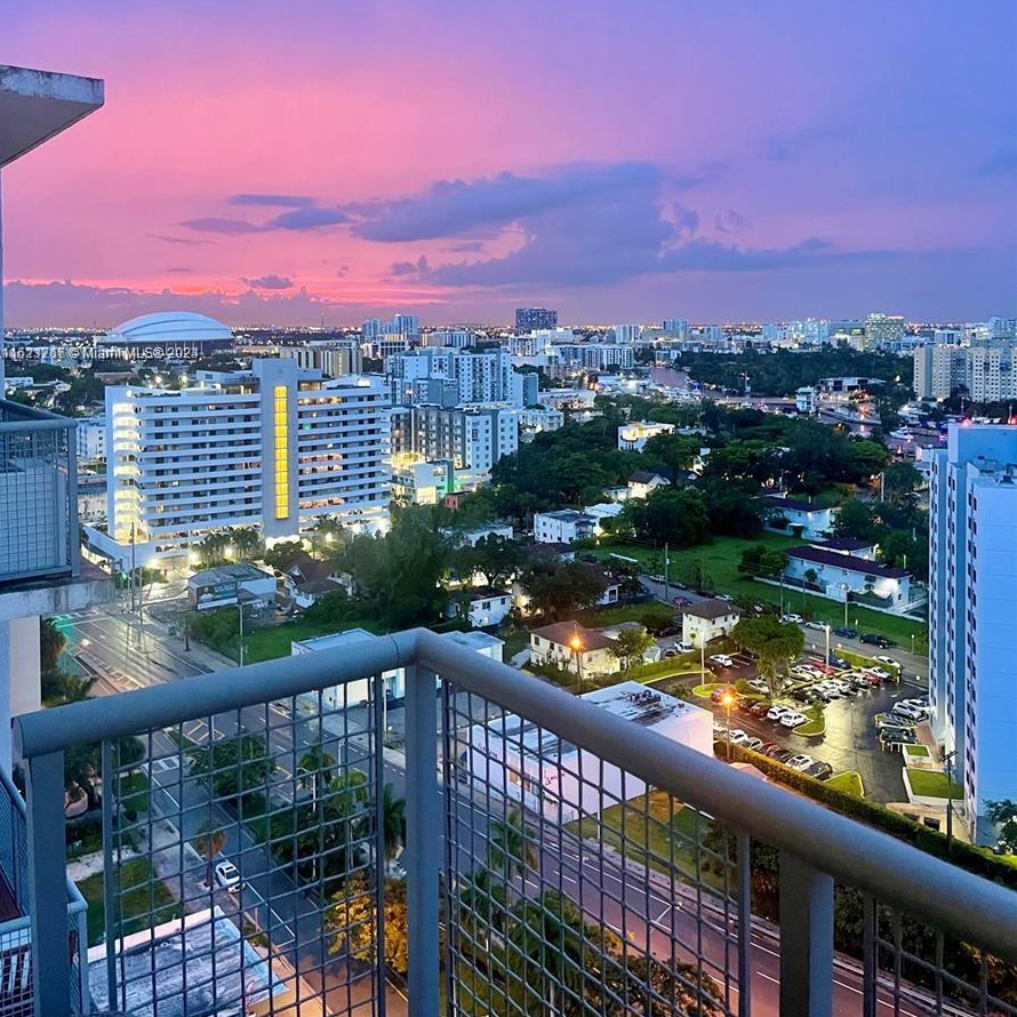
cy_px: 354
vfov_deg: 51.7
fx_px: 1030
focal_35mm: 31
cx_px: 504
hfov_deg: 52.5
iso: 640
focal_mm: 5.1
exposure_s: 1/38
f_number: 1.6
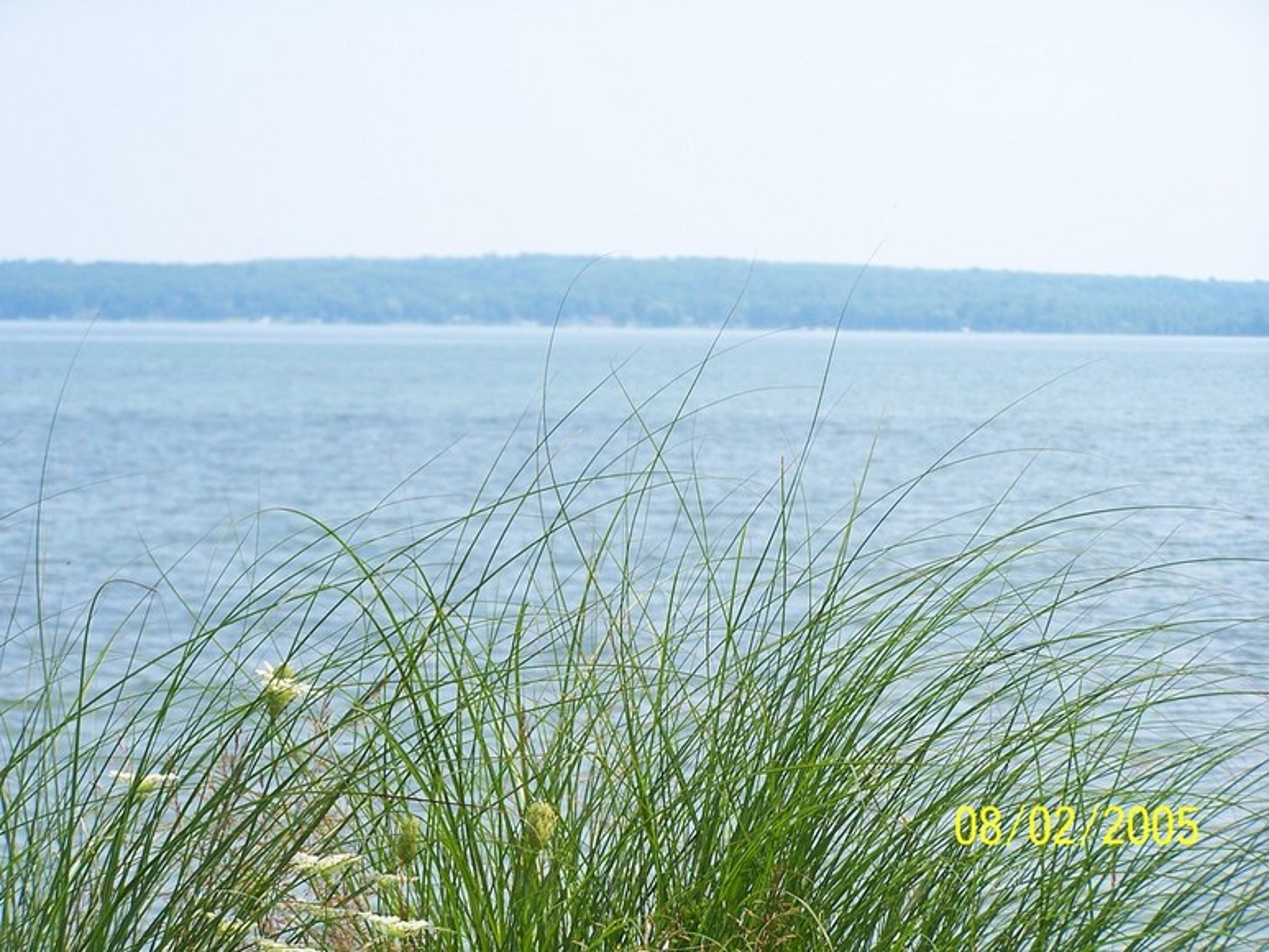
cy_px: 476
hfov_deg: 15.4
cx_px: 634
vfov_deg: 11.6
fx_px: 4693
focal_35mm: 128
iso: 80
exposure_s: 1/800
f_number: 3.2
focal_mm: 21.2
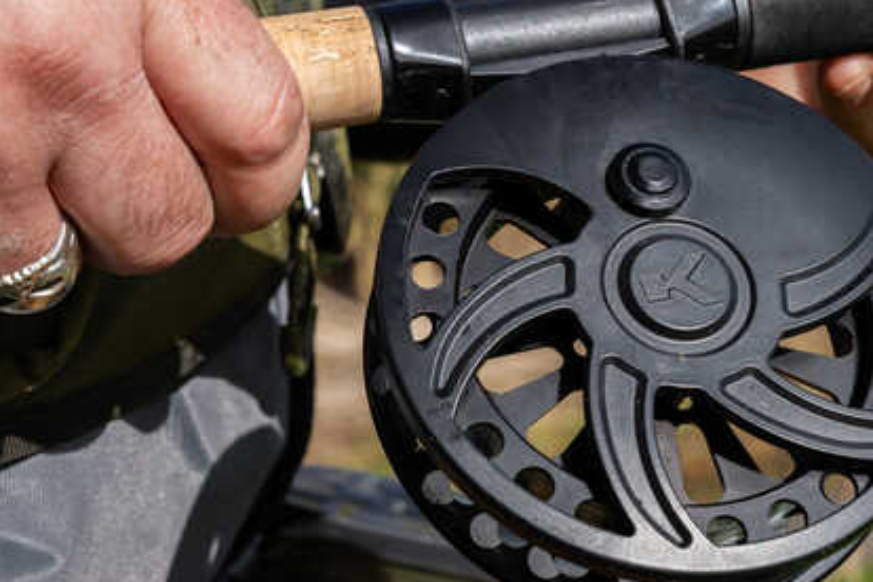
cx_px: 614
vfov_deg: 18.8
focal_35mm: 72
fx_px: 1753
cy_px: 318
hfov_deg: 27.7
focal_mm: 49.9
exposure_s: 1/100
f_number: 11
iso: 100
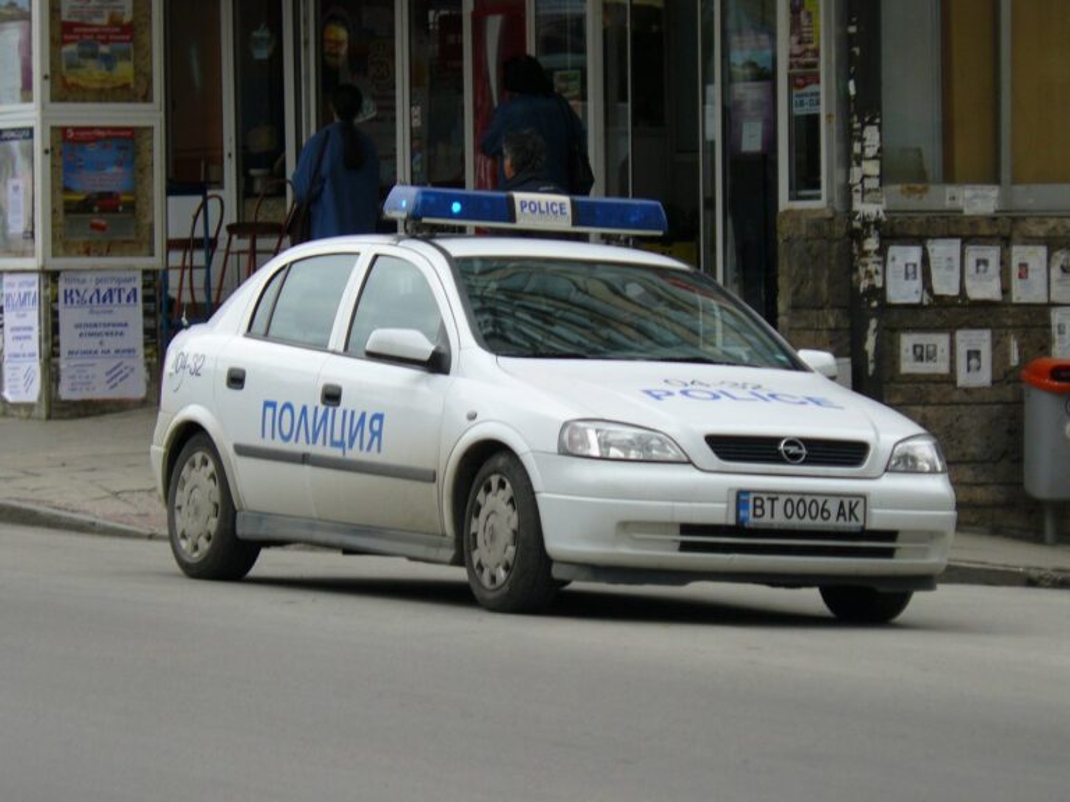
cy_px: 401
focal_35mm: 230
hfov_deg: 8.6
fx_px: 7109
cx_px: 535
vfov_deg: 6.5
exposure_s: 1/80
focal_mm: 38.3
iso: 100
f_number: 3.3
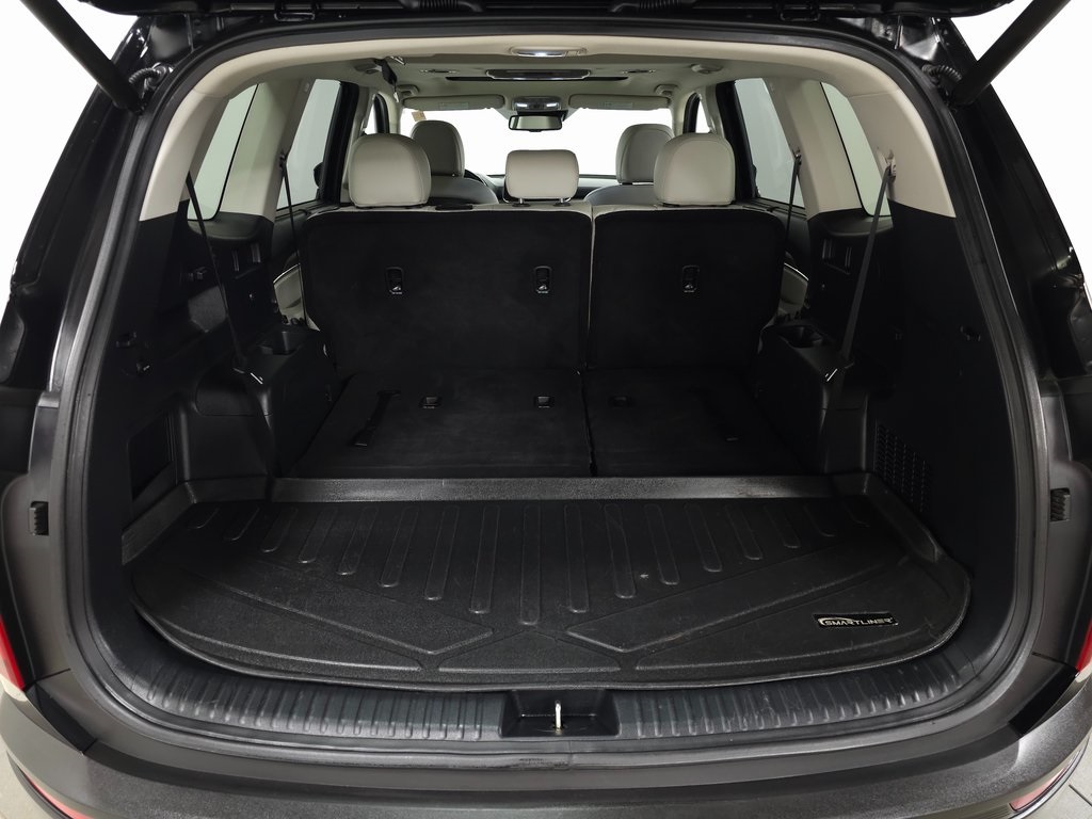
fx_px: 726
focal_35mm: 23
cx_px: 546
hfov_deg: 73.9
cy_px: 410
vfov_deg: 58.9
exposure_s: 1/60
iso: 160
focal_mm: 6.3
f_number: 1.7
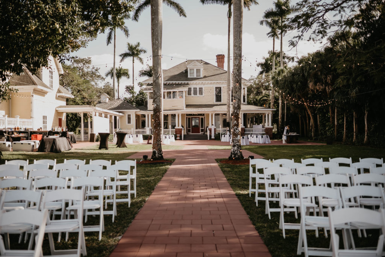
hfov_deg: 54.4
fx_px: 374
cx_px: 192
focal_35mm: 35
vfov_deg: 37.9
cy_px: 128
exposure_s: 1/640
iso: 50
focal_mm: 35
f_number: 1.8
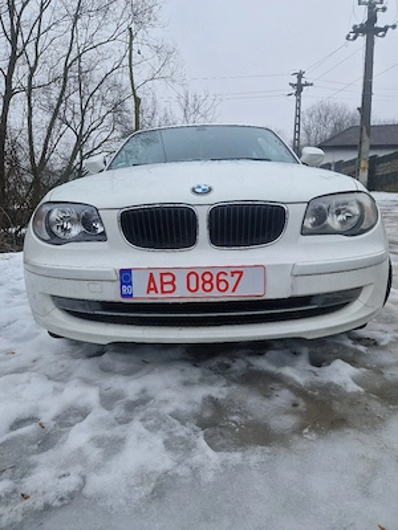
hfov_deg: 58.9
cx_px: 199
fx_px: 353
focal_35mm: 23
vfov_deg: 73.9
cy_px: 265
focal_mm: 5.4
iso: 50
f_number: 1.8
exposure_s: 1/667
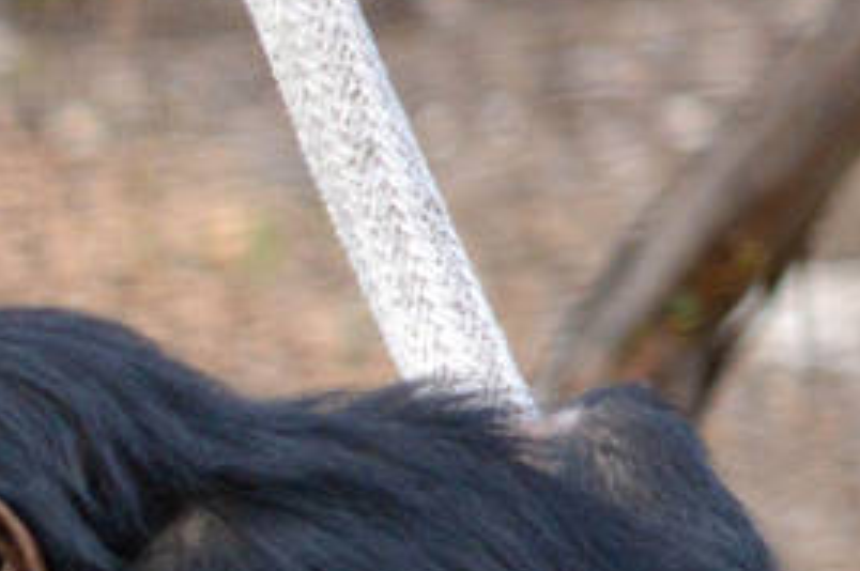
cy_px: 1402
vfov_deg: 1.1
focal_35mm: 1210
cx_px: -1341
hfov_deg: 1.7
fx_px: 28870
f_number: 4.8
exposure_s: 1/1600
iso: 800
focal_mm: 135
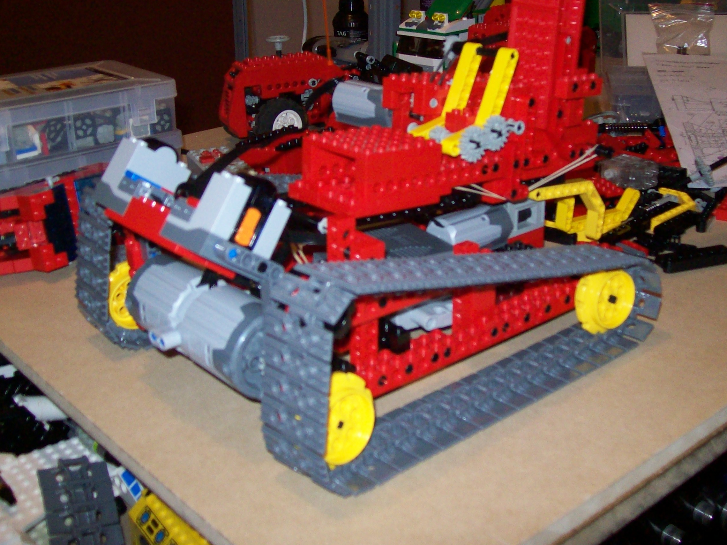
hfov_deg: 42.1
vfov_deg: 32.1
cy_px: 214
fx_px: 945
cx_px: 387
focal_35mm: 45
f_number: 2.7
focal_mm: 6
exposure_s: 1/64
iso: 200
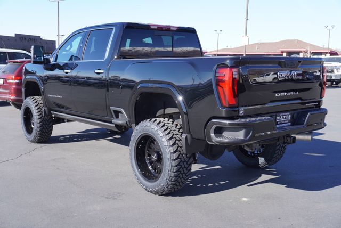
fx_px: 384
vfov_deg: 33.1
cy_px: 114
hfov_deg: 47.9
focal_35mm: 40
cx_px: 170
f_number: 6.3
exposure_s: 1/125
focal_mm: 27
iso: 100
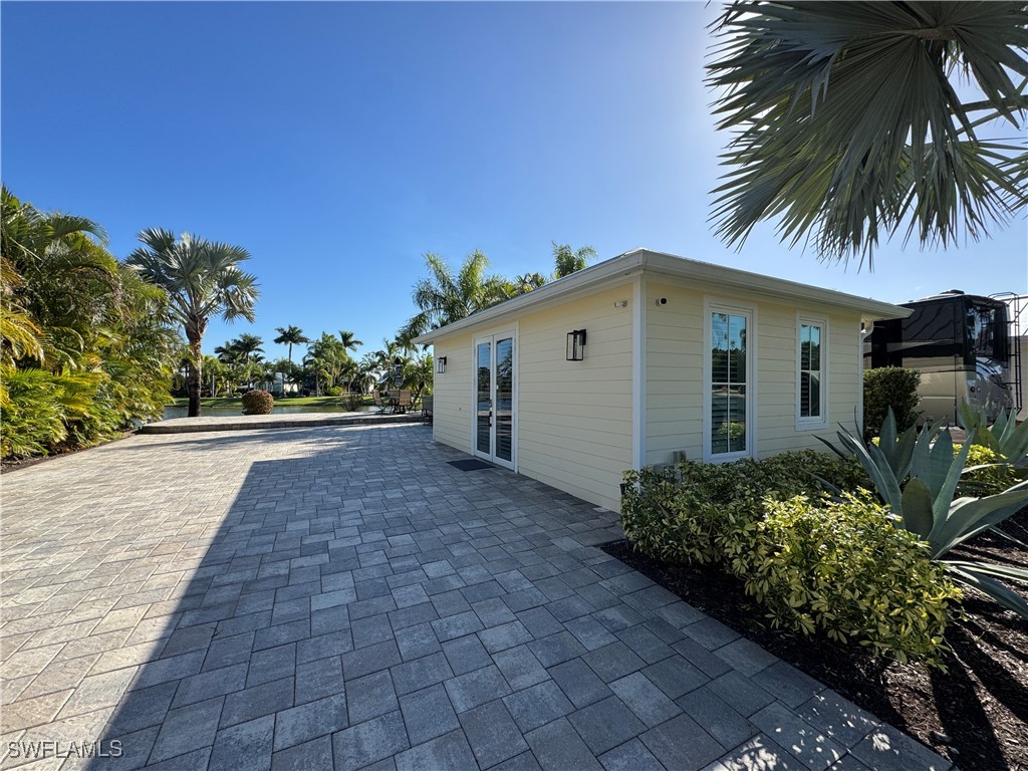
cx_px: 514
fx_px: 416
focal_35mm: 14
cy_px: 386
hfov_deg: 102.1
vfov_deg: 85.7
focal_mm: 2.22
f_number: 2.2
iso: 50
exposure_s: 1/1449
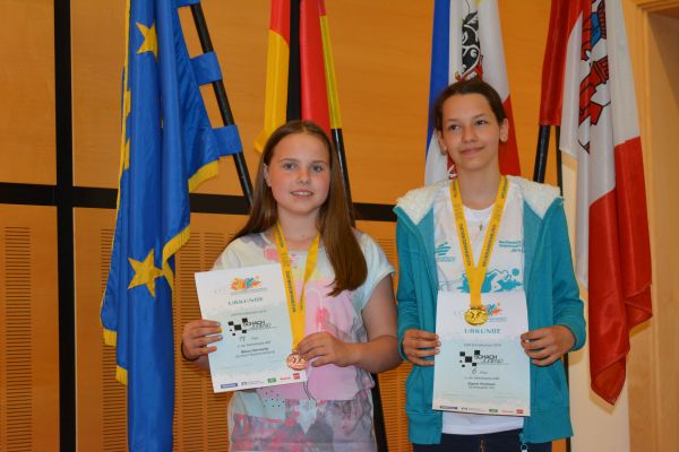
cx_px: 340
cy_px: 226
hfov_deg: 24.6
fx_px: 1556
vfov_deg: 16.6
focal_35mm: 82
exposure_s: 1/60
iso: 900
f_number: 5.6
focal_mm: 55
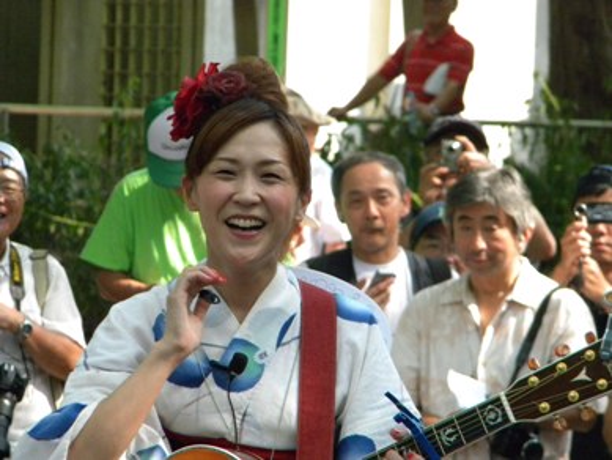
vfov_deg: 4.4
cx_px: 306
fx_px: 5925
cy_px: 230
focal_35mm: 335
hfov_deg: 5.9
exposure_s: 1/310
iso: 674
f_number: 5.4
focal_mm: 60.7
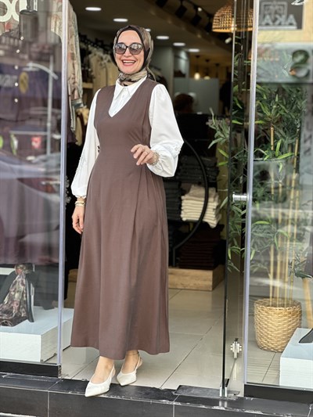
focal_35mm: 77
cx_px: 156
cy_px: 208
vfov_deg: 25.3
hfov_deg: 19.1
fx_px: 928
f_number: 2.8
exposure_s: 1/121
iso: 50
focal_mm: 9
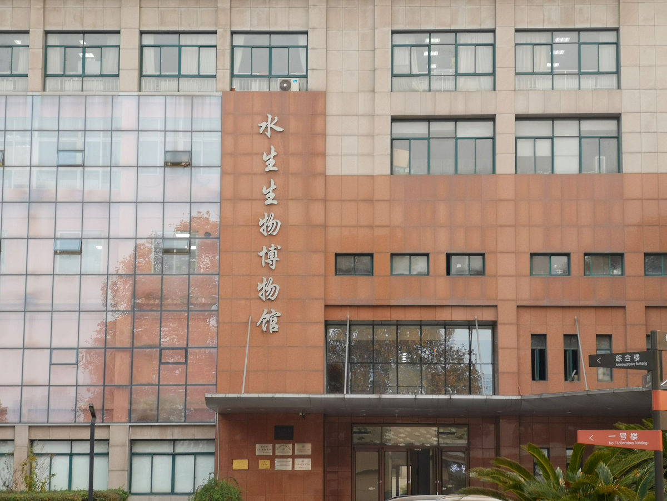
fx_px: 1561
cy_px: 250
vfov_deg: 18.2
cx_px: 334
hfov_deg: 24.1
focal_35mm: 81
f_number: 2.4
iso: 64
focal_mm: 7.48
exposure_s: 1/50
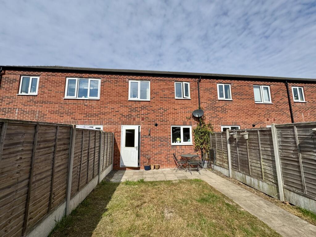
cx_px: 158
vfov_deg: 85.7
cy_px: 118
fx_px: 128
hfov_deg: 102.1
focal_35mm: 14
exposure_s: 1/2584
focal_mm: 2.22
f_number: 2.2
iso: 50
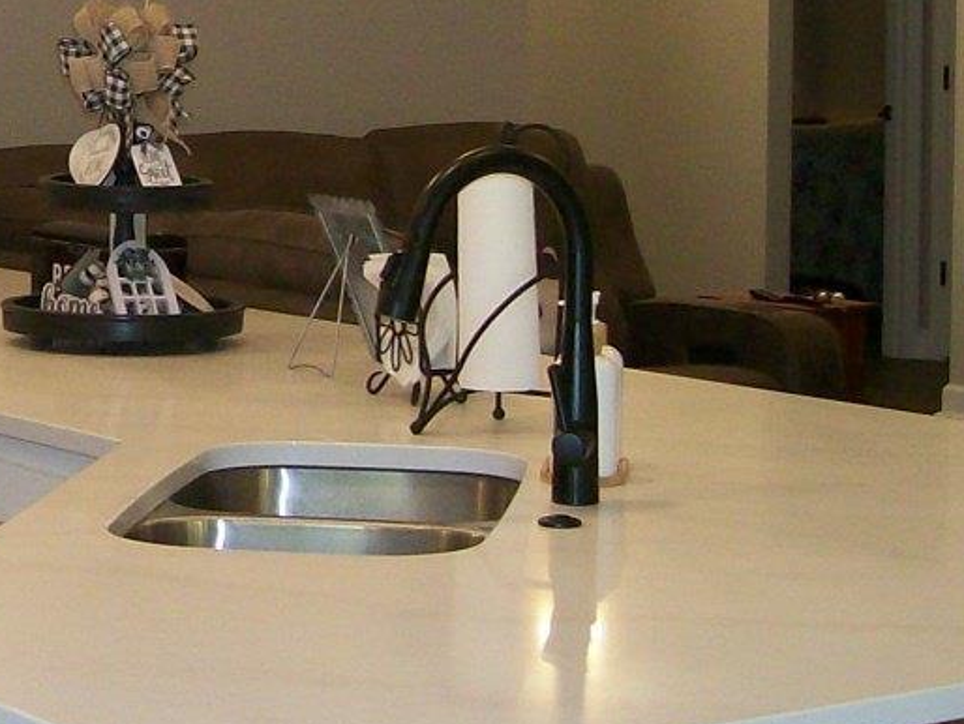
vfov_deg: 13.1
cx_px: -174
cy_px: 90
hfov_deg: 16.8
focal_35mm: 112
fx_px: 3120
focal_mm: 6
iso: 140
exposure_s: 1/64
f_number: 2.7
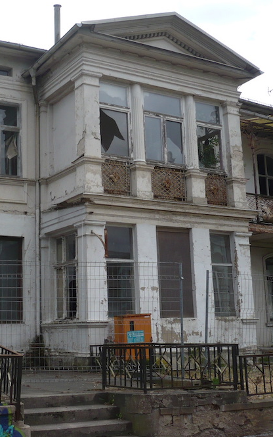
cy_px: 218
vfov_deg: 40.3
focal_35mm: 50
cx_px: 67
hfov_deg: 25.5
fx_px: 595
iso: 100
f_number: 2.8
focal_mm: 5.8
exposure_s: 1/1000
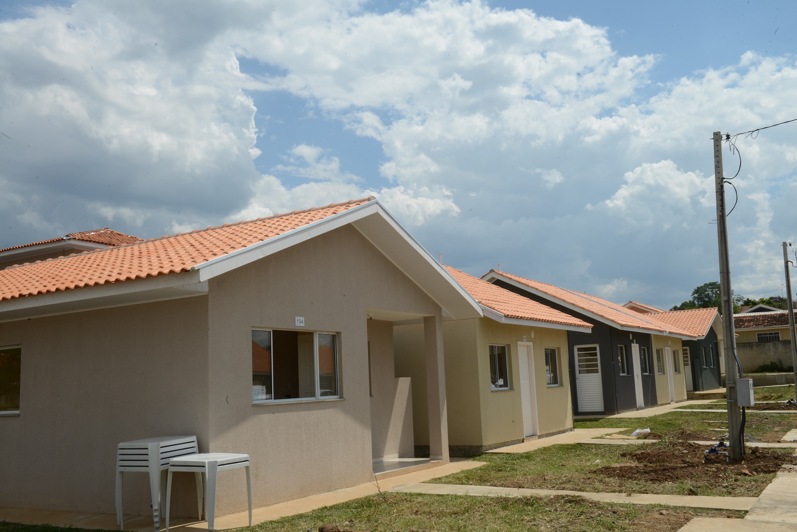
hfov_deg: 54.4
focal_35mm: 35
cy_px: 266
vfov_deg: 37.9
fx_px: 775
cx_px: 398
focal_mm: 35
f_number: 22
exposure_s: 1/60
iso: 125
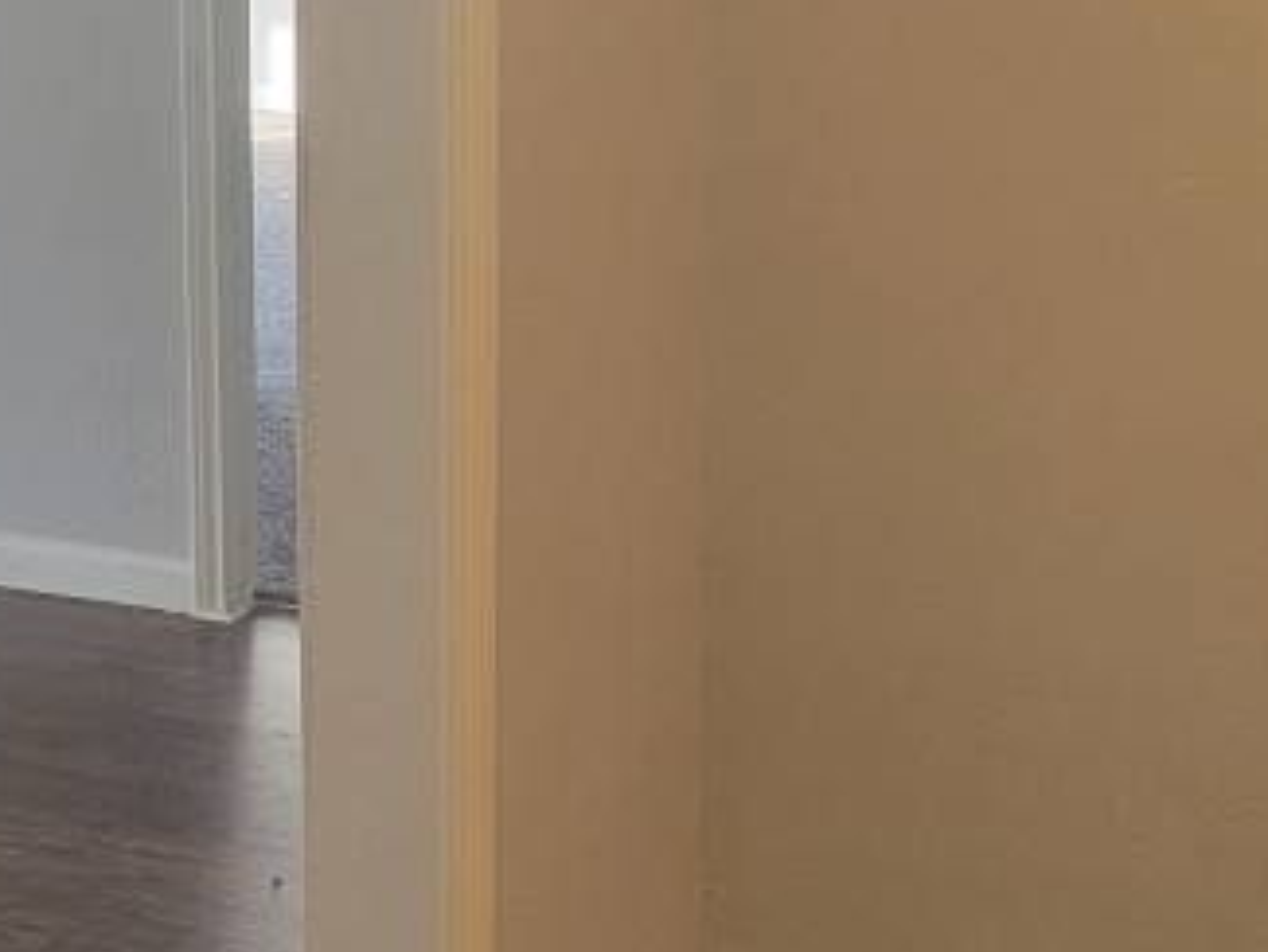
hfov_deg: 23.7
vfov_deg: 17.6
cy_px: 16
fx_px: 3005
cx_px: 382
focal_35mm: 82
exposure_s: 1/120
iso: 200
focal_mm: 5.4
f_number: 1.8
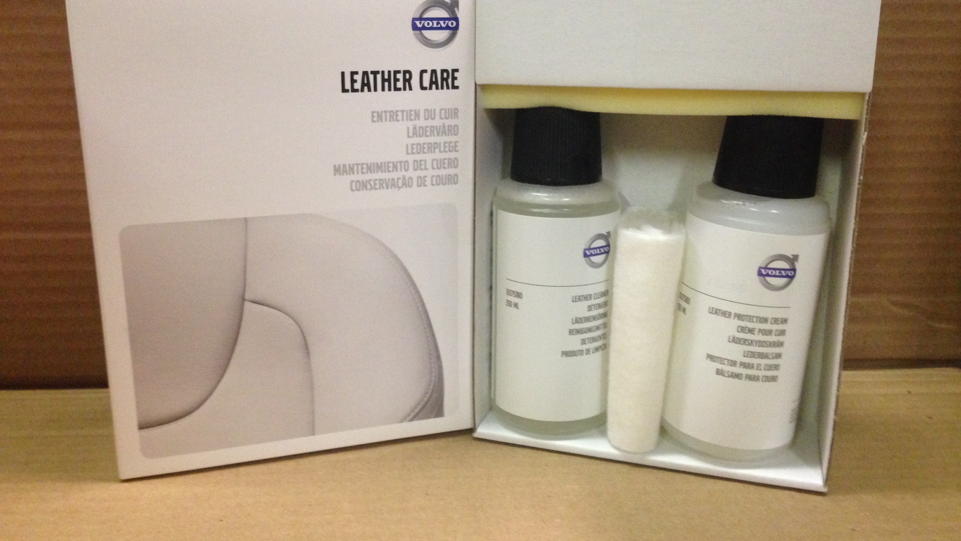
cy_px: 237
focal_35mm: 36
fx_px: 917
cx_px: 480
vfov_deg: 32.8
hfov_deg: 55.3
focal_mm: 4.12
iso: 320
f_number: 2.4
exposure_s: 1/20
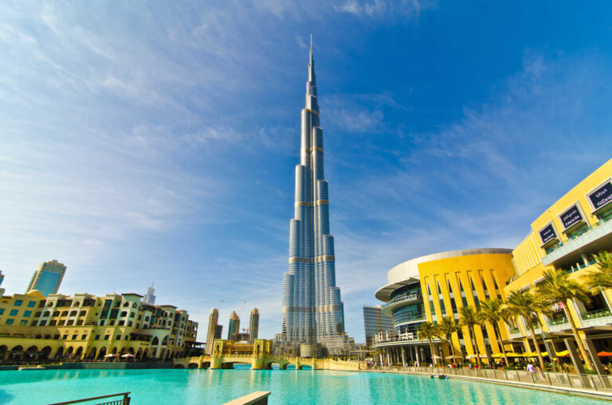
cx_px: 306
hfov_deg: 95.1
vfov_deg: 71.8
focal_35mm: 16
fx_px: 280
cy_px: 202
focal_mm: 11
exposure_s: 1/250
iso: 100
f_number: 8
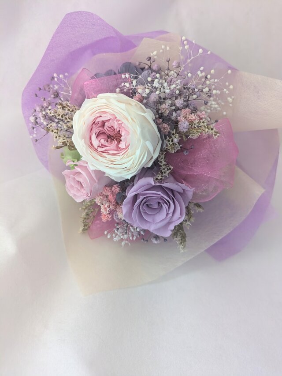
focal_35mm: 25
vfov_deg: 69.4
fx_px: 271
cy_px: 188
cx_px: 141
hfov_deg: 54.9
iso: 255
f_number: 1.89
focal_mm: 5.43
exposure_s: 1/120
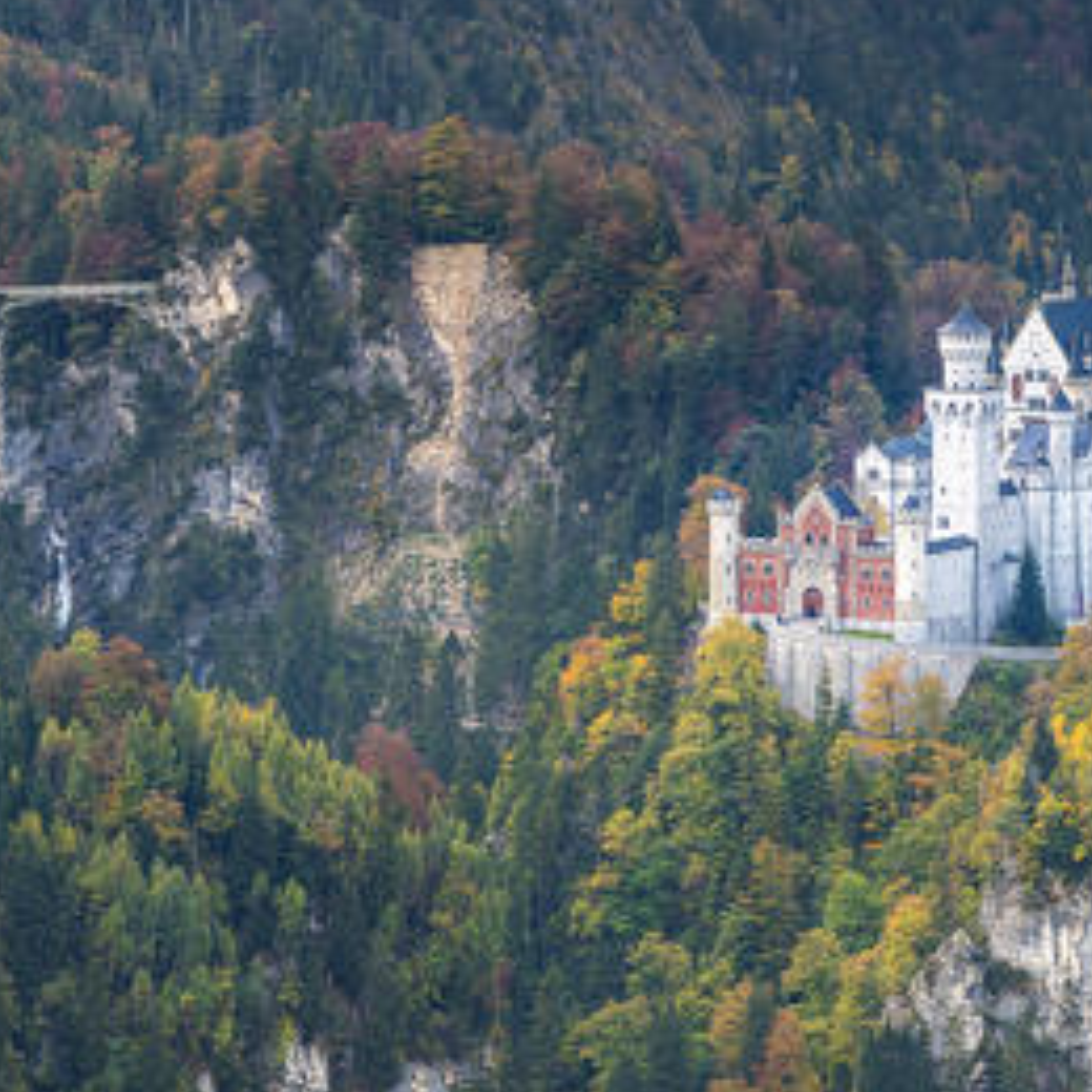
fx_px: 11207
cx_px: 796
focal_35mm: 314
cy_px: 491
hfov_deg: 5.6
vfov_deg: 5.6
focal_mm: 160
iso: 100
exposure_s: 1/13
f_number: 9
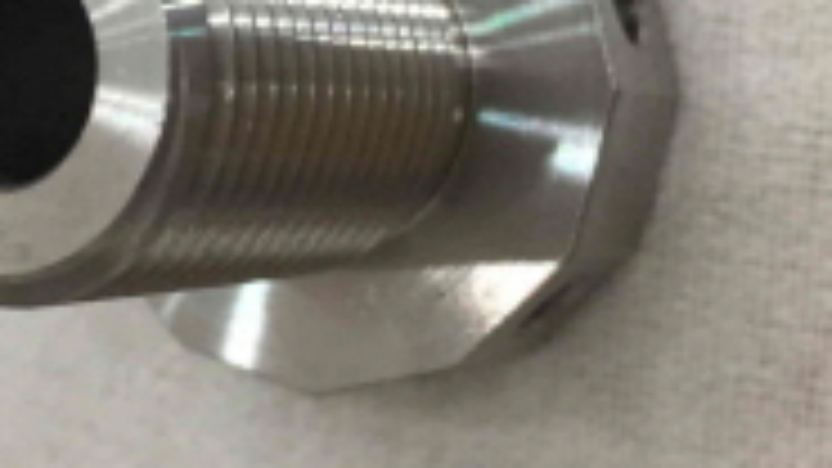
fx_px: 1963
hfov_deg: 23.5
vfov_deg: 13.5
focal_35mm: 89
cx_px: 153
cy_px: 58
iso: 125
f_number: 2.2
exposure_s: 1/30
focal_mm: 4.15
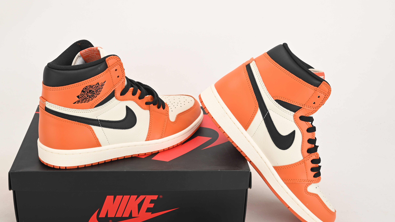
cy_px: 143
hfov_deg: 42.1
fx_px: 513
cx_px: 182
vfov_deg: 24.3
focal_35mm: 49
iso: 100
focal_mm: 41
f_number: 11
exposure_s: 1/200
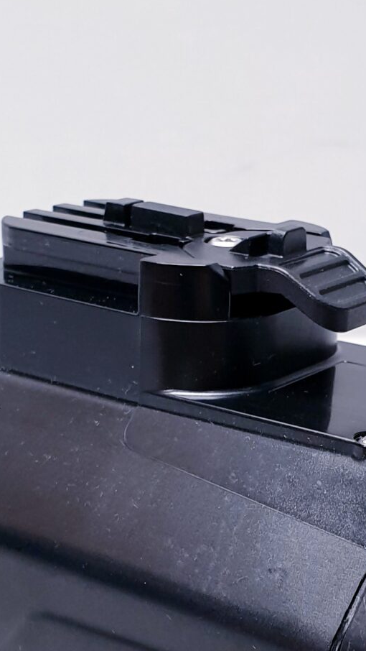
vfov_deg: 26.0
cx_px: 249
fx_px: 1379
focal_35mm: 80
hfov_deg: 15.1
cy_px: 536
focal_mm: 4.3
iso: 80
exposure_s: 1/50
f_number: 2.4
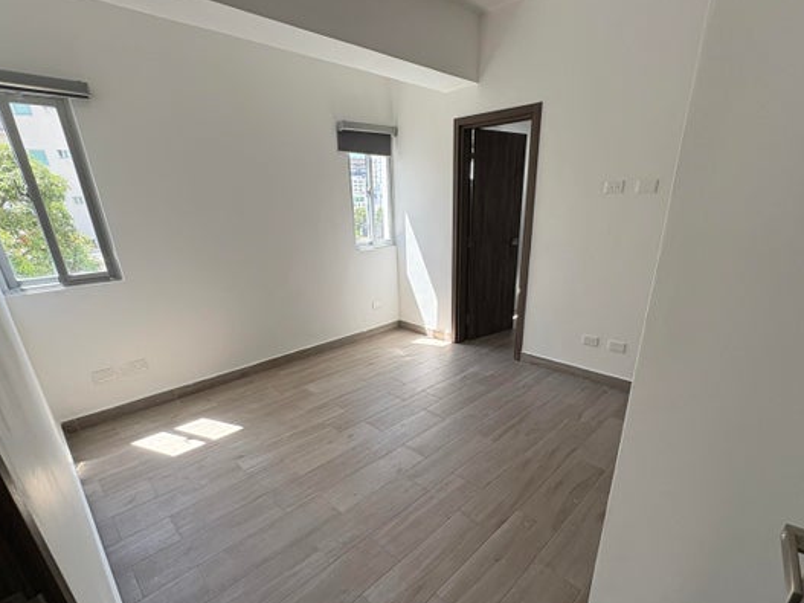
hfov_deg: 91.0
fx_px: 395
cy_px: 357
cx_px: 415
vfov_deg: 74.0
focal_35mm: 17
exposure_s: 1/155
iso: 64
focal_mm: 2.22
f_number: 2.2
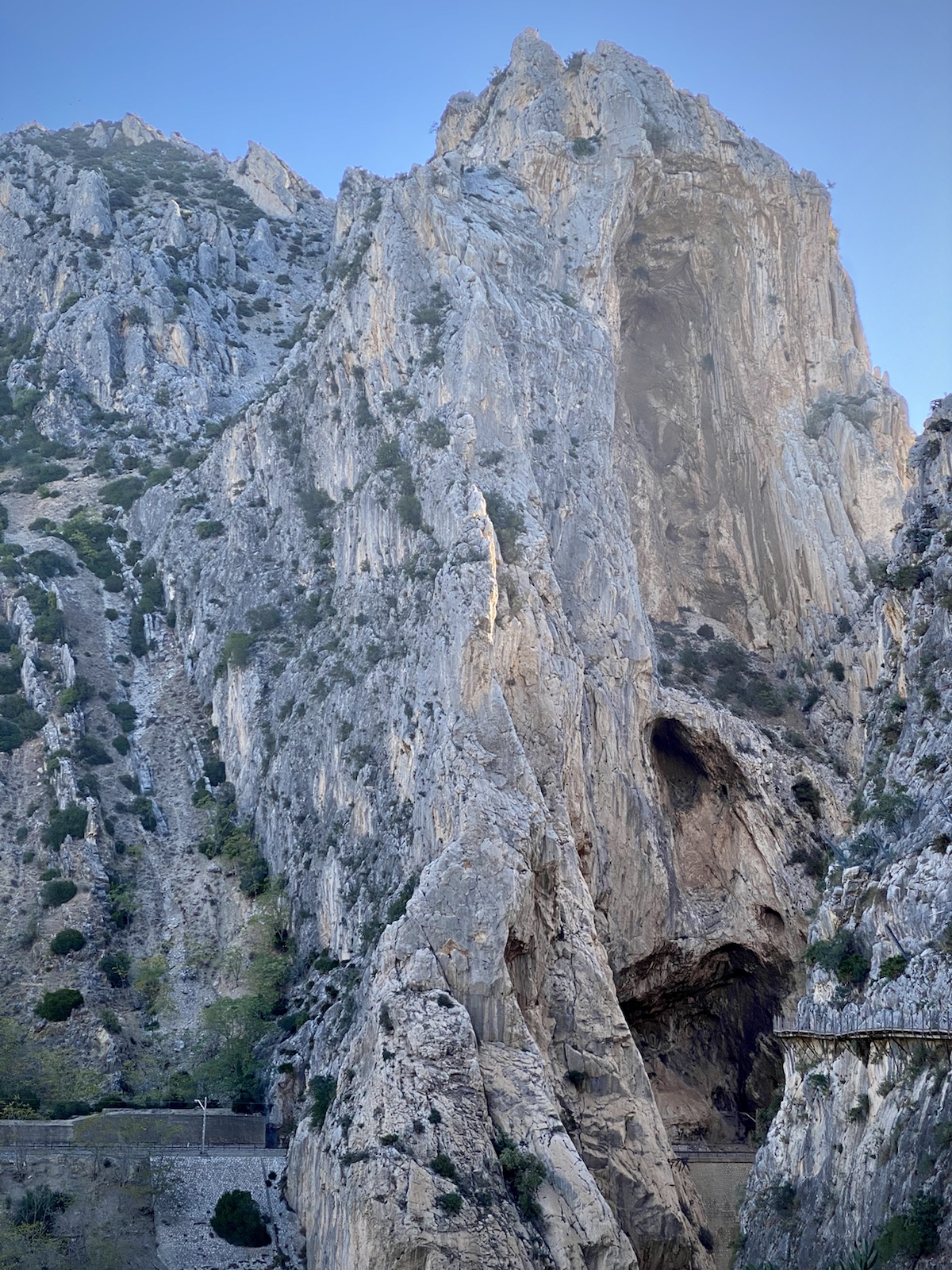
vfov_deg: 36.8
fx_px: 1907
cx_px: 476
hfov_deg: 28.0
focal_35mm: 52
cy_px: 635
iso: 20
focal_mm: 6
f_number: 2
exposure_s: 1/475
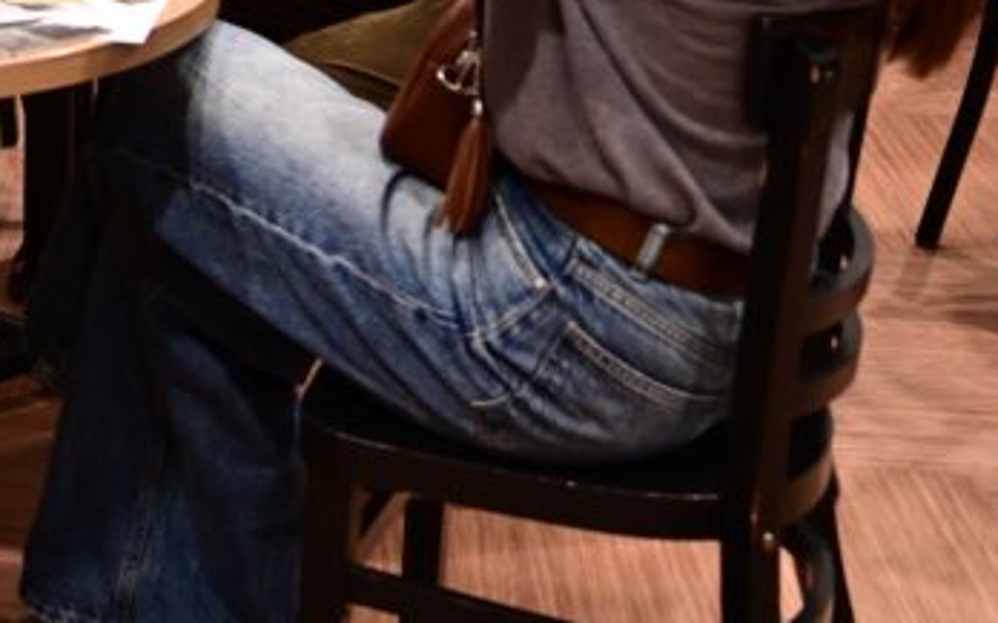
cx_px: -201
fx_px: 2528
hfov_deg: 20.8
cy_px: -352
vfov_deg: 13.2
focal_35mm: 93
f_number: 4
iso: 800
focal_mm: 31
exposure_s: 1/30
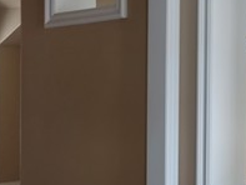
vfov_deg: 18.9
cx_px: 164
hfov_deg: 24.9
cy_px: 104
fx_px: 555
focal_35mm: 78
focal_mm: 4.6
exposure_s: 1/60
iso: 64
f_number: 1.8
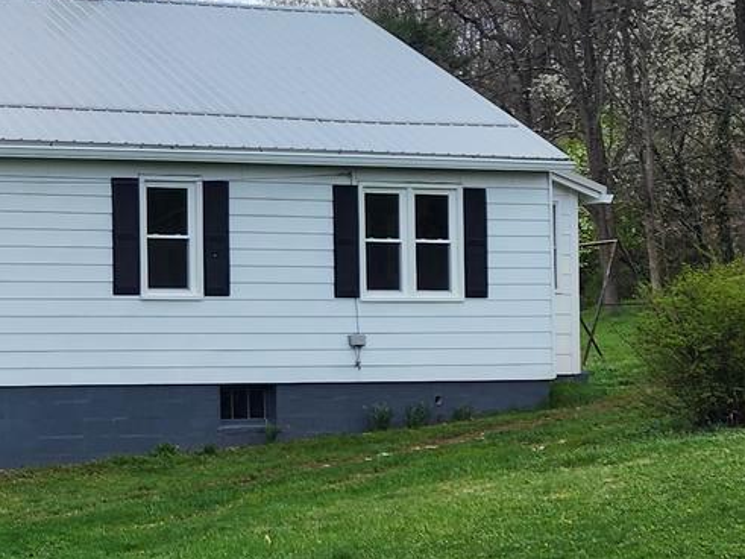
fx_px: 2066
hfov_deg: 19.2
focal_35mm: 96
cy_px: 273
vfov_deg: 15.4
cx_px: -171
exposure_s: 1/699
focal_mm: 6.4
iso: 12
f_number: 1.8
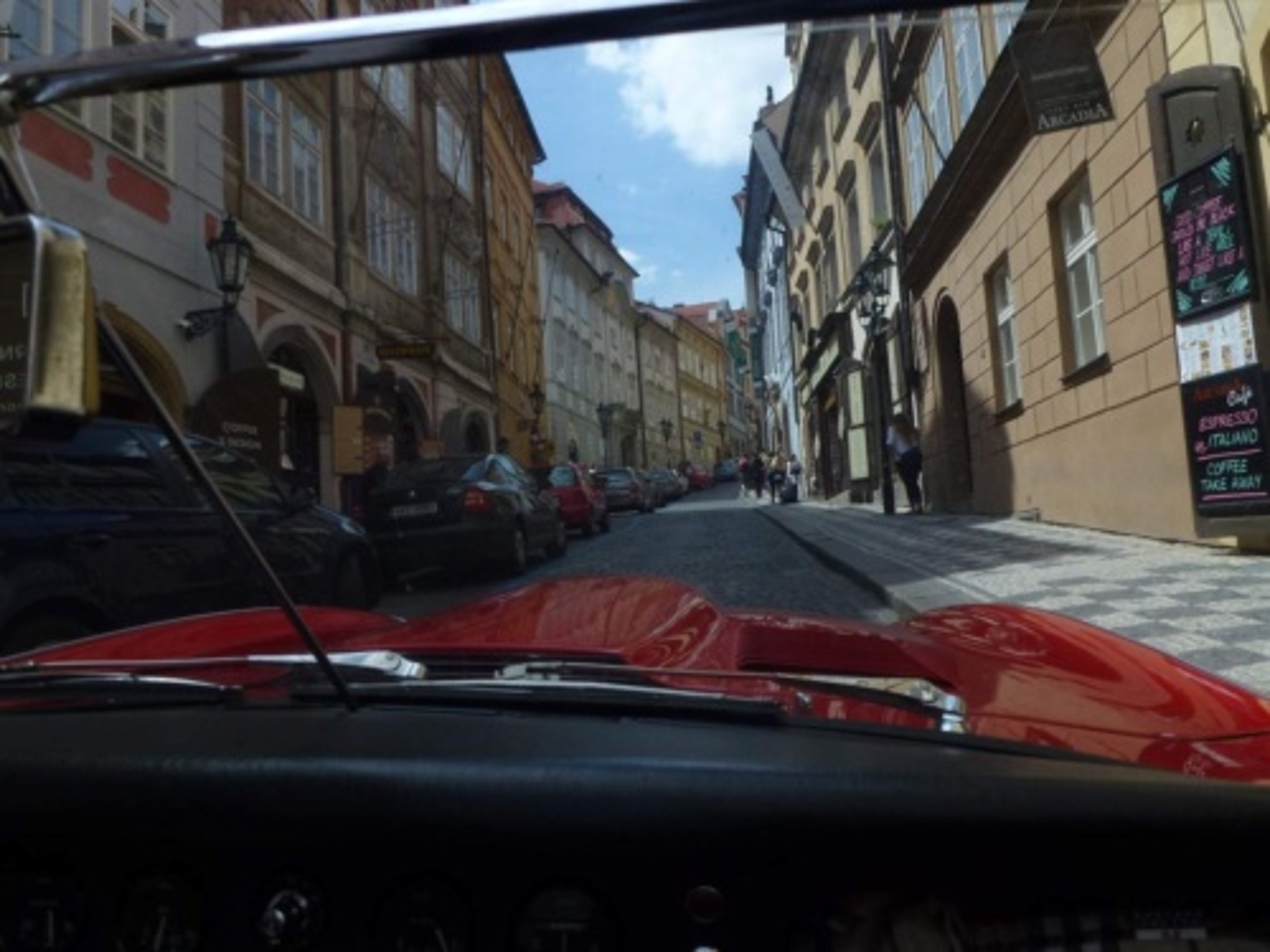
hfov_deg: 71.6
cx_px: 635
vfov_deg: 56.8
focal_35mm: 24
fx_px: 881
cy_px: 476
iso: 100
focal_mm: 4.3
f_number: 4
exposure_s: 1/1000
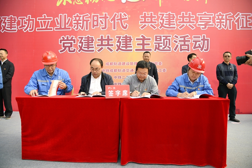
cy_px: 84
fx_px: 168
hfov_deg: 73.7
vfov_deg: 53.2
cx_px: 126
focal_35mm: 24
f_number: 4
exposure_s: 1/2000
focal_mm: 24
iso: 500
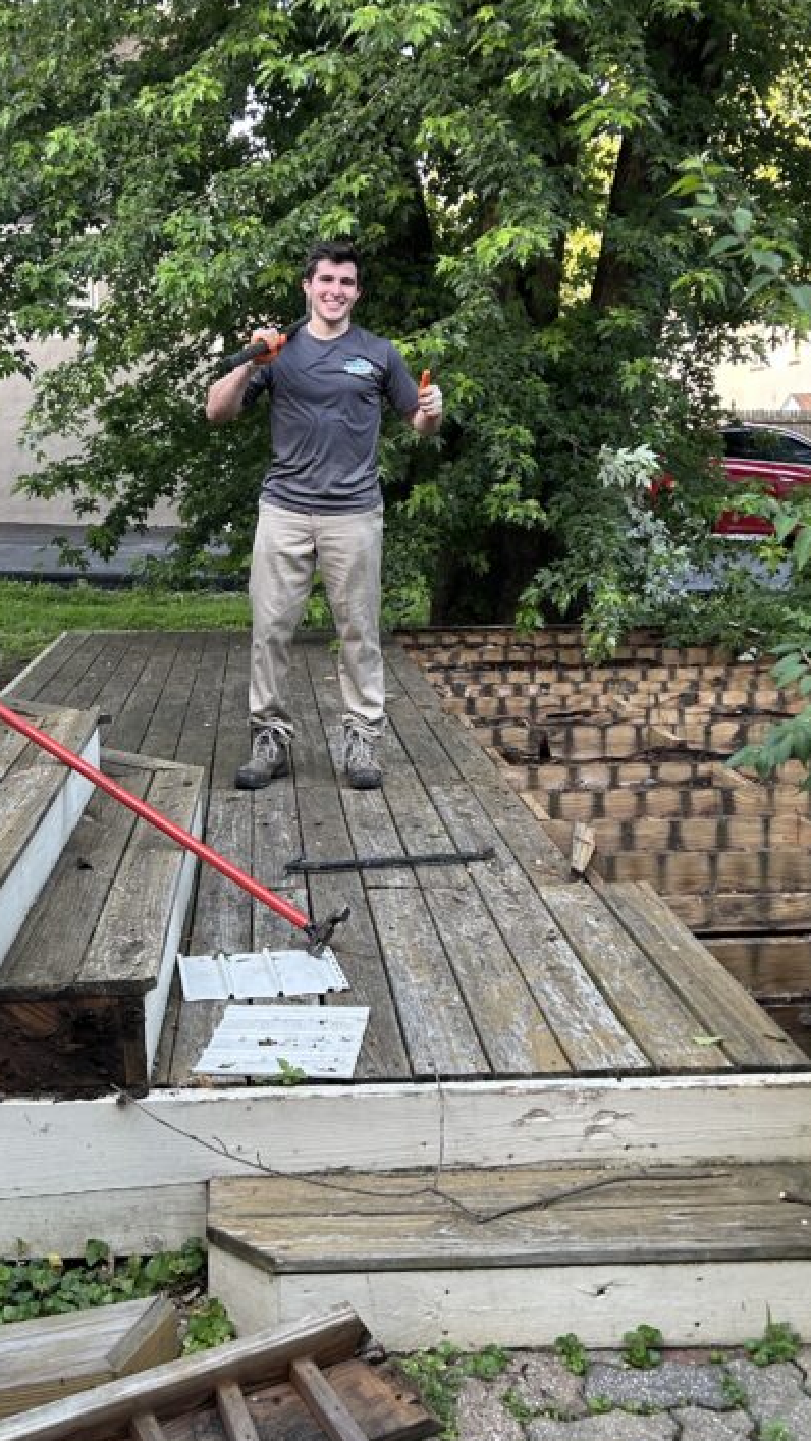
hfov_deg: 28.9
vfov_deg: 49.1
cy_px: 583
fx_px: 1567
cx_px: 287
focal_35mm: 41
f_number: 1.5
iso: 80
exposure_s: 1/121
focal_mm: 5.7
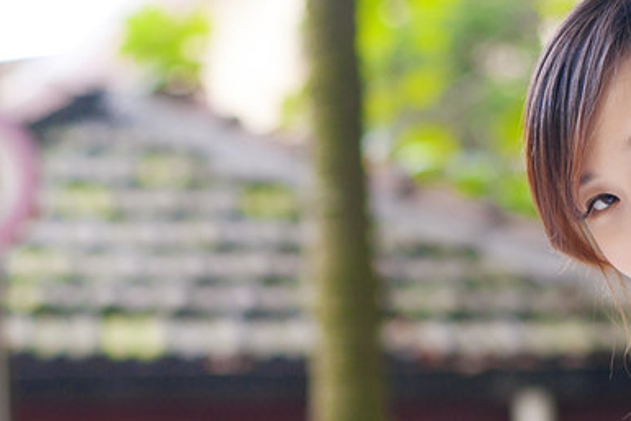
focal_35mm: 133
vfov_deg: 10.2
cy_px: 469
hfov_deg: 15.4
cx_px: 280
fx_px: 2332
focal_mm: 50
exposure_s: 1/320
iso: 200
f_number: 2
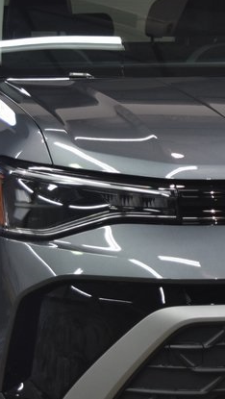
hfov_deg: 7.8
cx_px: 286
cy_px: 227
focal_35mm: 155
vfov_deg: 13.9
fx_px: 1641
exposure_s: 1/60
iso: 720
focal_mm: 40
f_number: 4.8
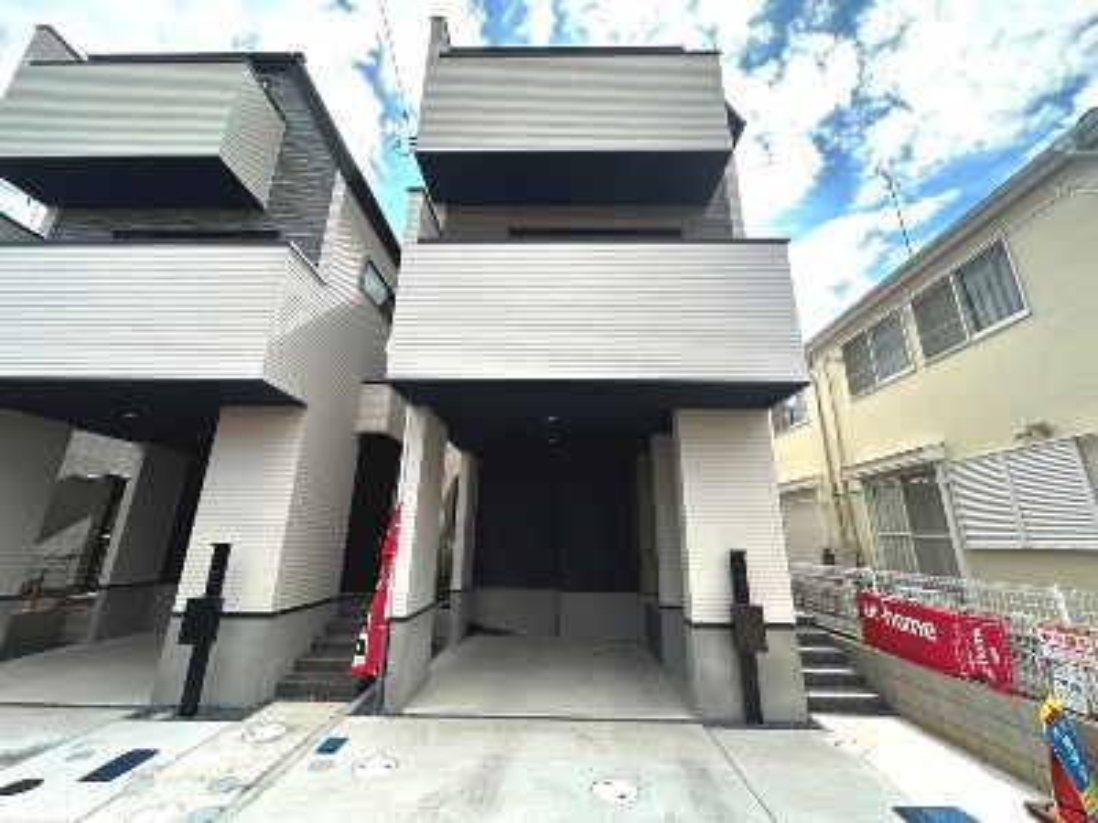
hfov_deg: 102.1
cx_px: 549
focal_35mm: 14
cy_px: 412
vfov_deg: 85.7
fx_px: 444
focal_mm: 2.22
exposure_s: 1/711
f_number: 2.2
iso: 40
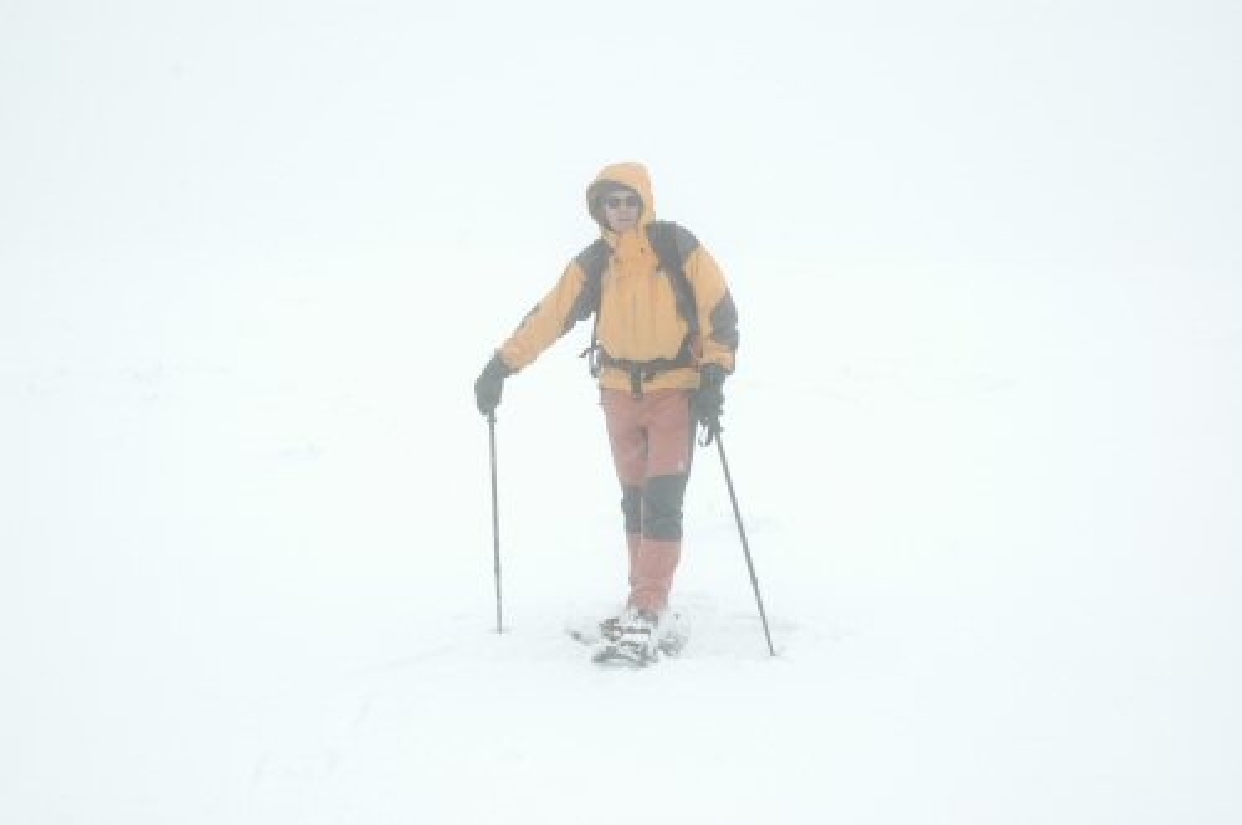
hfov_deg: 35.1
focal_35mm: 57
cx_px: 621
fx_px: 1964
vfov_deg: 23.7
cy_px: 412
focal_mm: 38
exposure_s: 1/200
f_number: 7.1
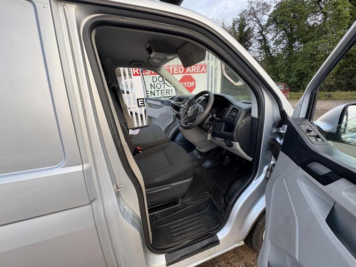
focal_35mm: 14
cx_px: 178
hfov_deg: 102.1
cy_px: 134
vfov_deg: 85.7
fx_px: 144
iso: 80
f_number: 2.2
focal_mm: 2.22
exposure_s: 1/99
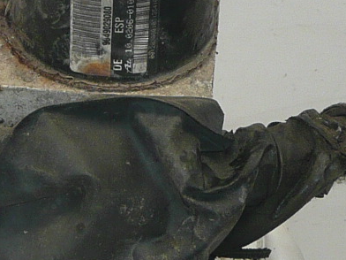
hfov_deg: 13.3
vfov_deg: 10.1
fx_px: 1469
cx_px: 26
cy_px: 65
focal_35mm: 147
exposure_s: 1/80
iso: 100
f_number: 3.4
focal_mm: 4.9
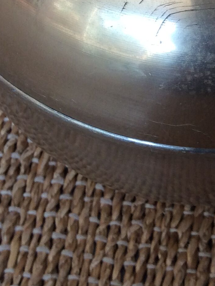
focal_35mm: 89
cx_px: 156
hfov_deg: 16.5
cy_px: 14
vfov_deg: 21.4
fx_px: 737
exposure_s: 1/100
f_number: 2.4
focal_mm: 3.3
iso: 50
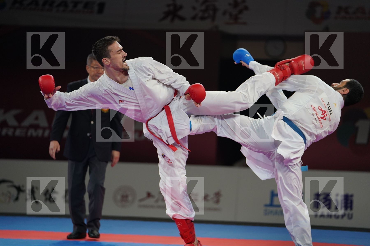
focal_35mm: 165
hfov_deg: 12.5
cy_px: 123
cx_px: 185
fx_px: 1696
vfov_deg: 8.3
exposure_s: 1/1000
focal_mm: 165
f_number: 2.8
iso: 1600
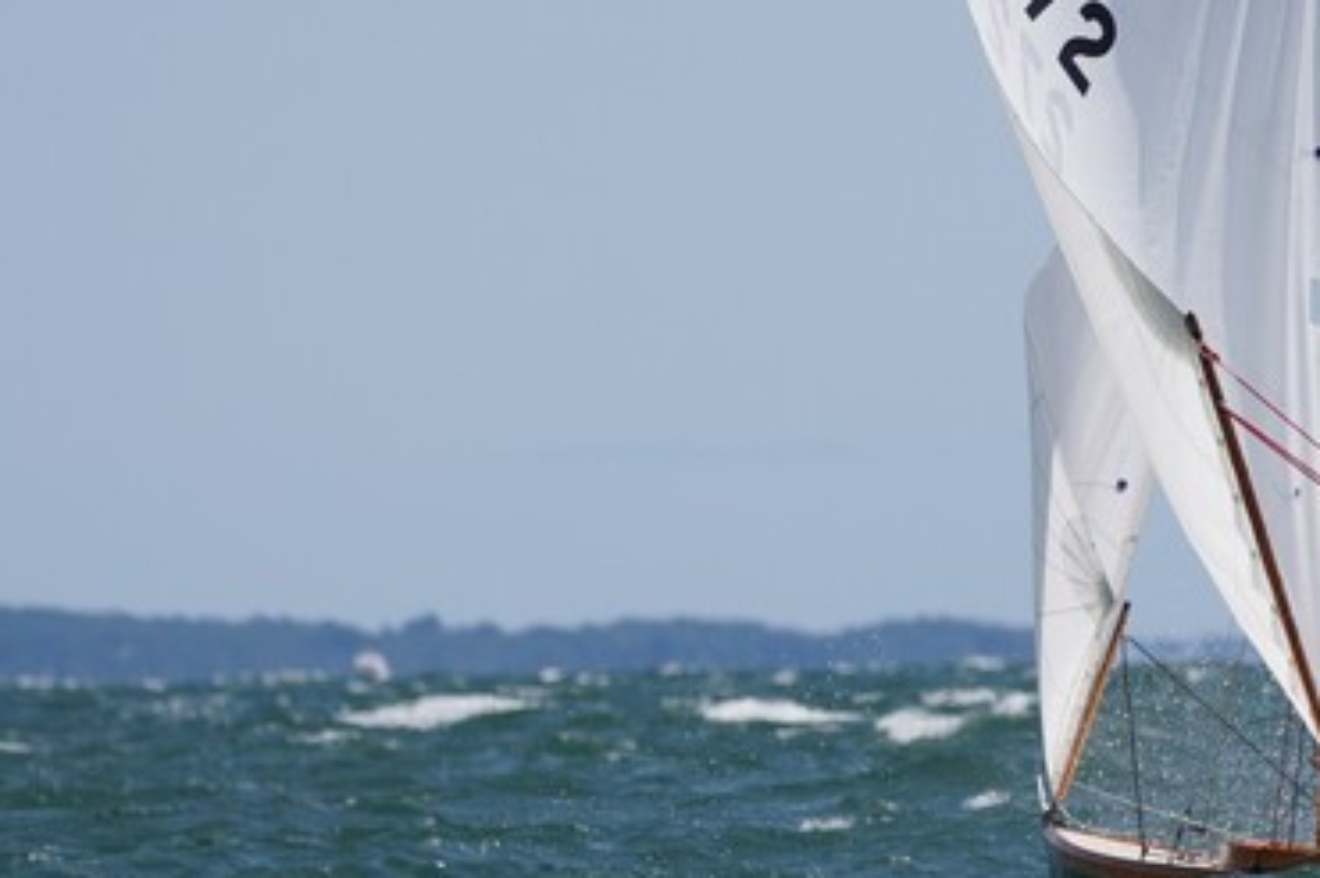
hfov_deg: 2.6
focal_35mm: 792
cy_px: 437
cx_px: 1138
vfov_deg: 1.7
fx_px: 29014
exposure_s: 1/1600
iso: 160
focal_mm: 244
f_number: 5.6
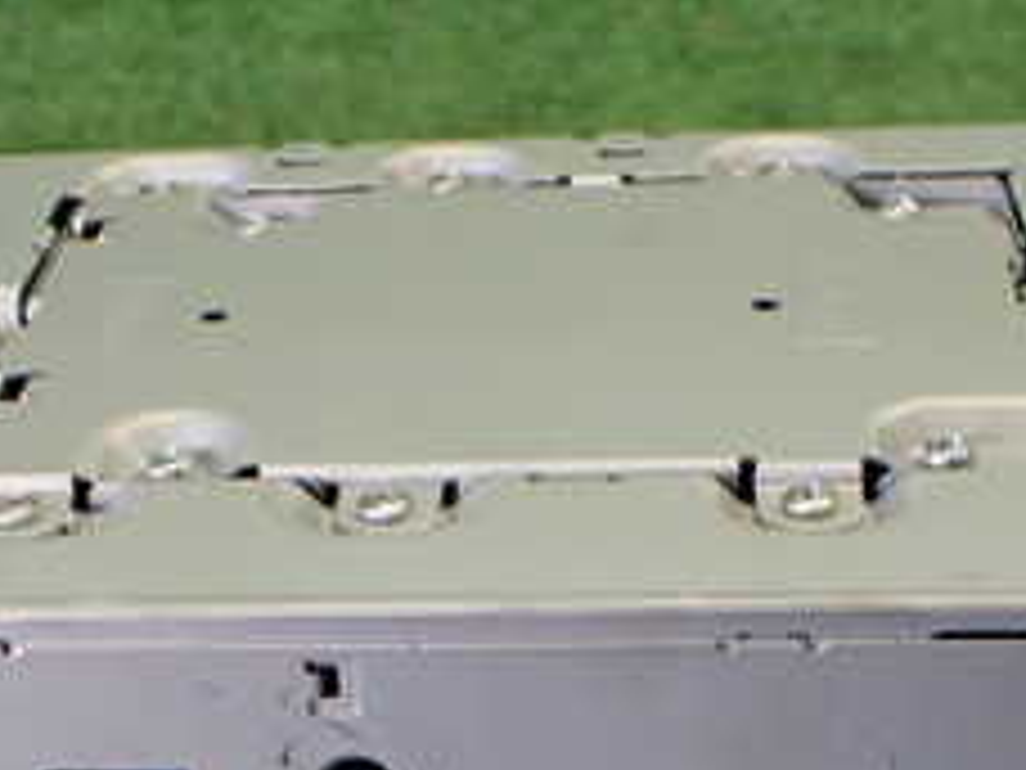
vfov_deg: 17.8
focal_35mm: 79
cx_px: 374
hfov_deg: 24.6
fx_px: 2342
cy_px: 901
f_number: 2.3
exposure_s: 1/125
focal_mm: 5.4
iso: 800
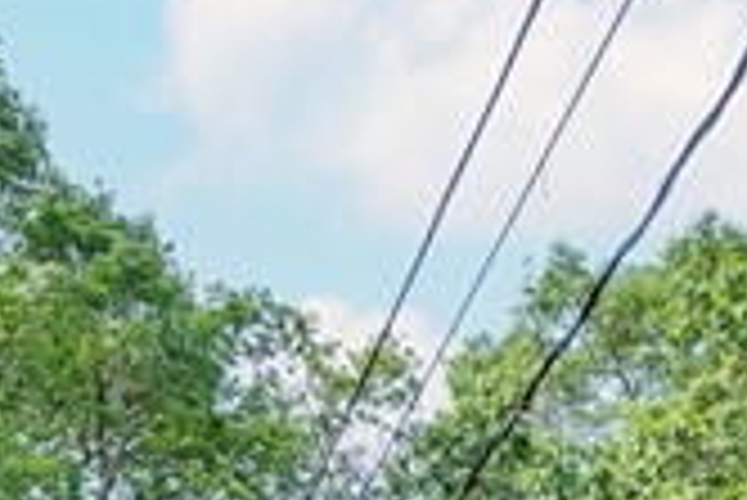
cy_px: 1383
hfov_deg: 14.9
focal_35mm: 131
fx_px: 2721
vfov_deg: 9.0
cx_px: 986
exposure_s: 1/50
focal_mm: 20
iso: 100
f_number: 6.3
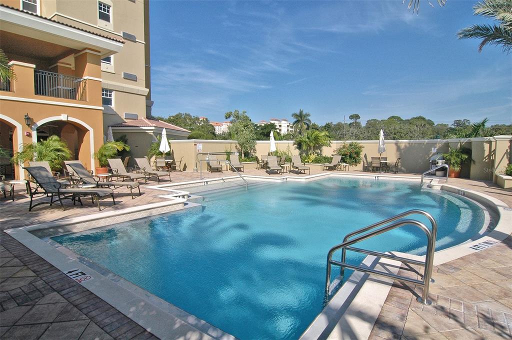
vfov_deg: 67.2
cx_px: 256
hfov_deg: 90.1
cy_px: 170
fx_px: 256
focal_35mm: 18
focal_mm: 12
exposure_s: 1/500
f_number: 11
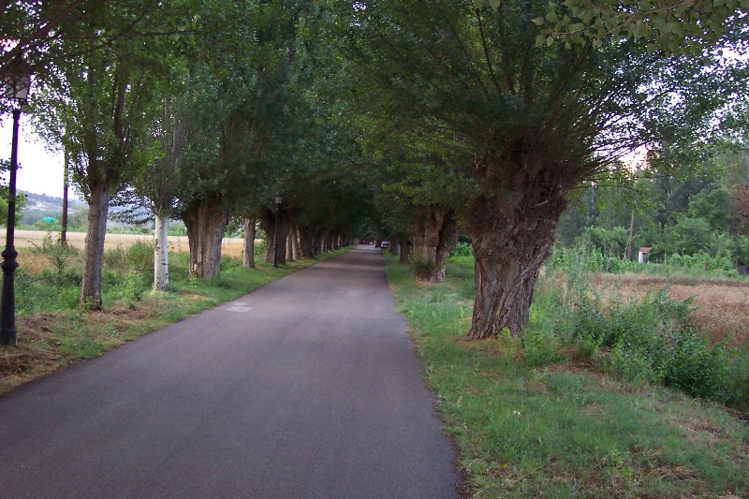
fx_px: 790
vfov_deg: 35.0
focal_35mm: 38
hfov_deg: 50.7
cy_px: 250
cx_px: 374
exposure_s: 1/30
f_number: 2.8
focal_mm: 8
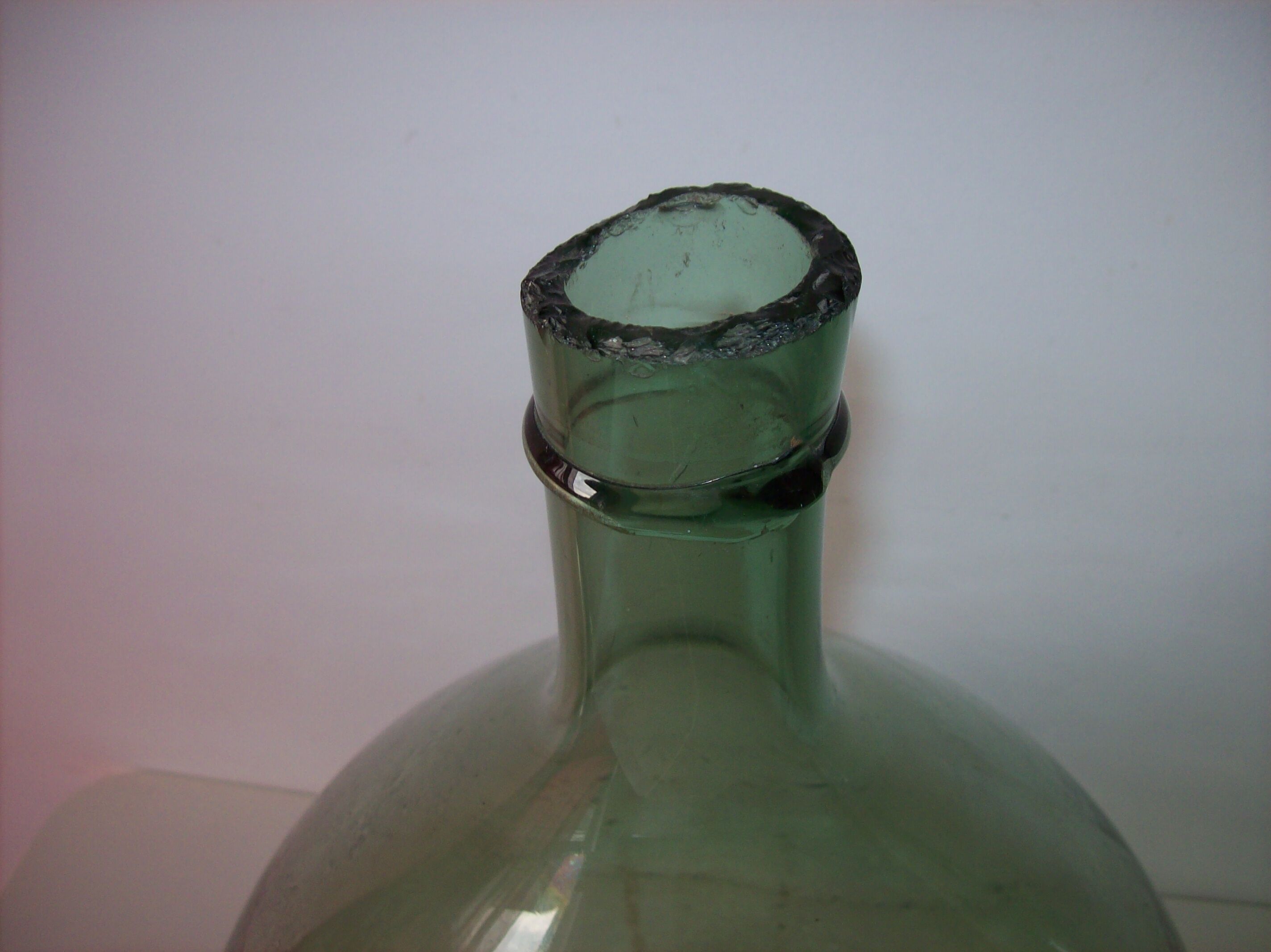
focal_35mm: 36
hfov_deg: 51.4
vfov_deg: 39.6
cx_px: 636
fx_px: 1321
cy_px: 476
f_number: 2.7
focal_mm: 6
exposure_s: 1/64
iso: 80
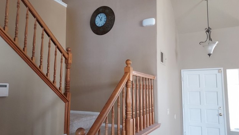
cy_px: 68
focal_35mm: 27
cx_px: 116
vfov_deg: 42.9
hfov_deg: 69.8
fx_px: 171
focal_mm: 4.6
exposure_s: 1/60
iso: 250
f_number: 1.8
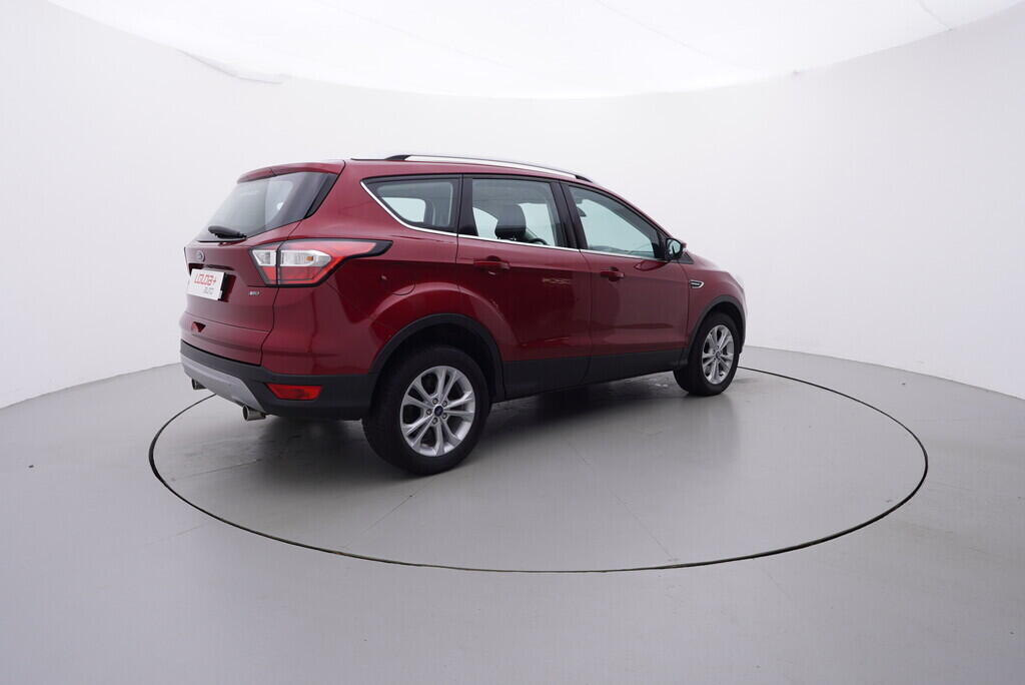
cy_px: 342
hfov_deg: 77.3
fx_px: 641
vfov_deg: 56.2
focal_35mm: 22
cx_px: 512
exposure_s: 1/80
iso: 200
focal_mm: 15
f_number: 5
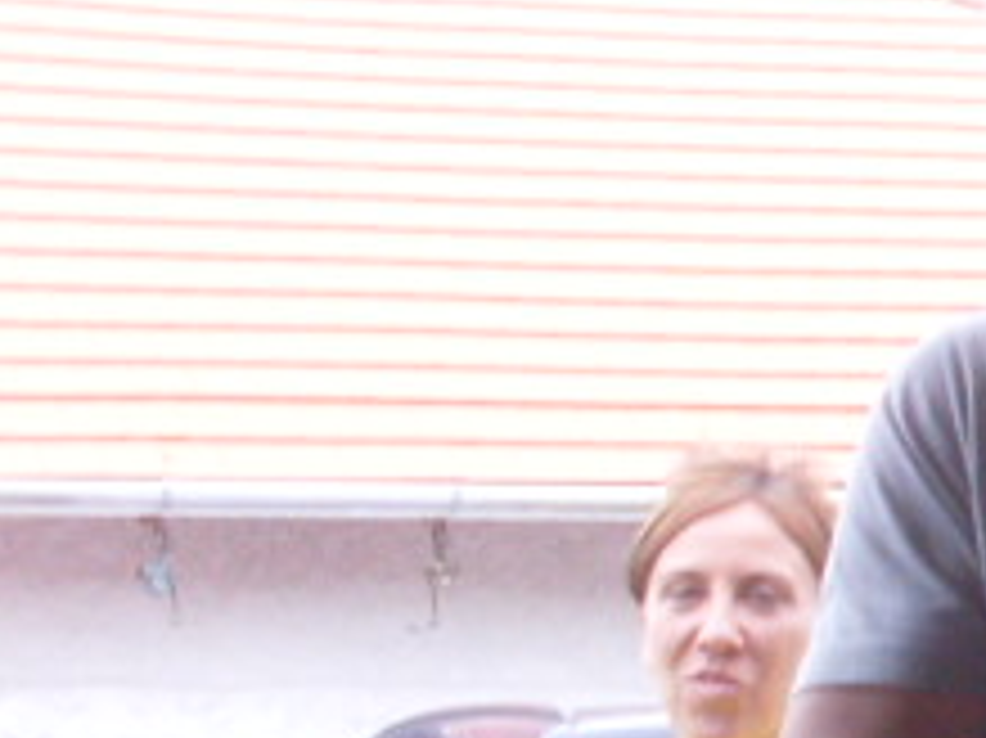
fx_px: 5067
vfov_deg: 8.3
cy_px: 657
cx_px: 1963
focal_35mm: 178
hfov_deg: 10.3
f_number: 2.8
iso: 100
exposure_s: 1/60
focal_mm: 6.3
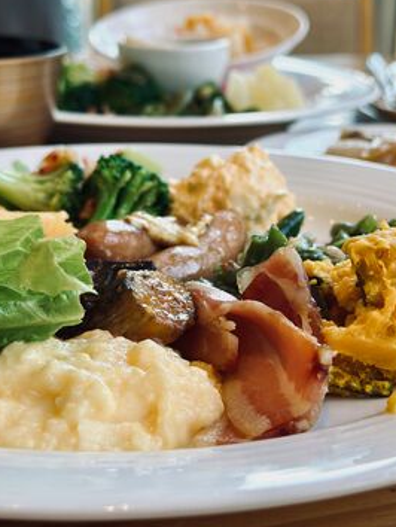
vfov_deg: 31.6
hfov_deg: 24.0
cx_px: 235
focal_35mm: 61
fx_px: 929
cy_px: 220
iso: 80
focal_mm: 6.86
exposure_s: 1/204
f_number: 1.78
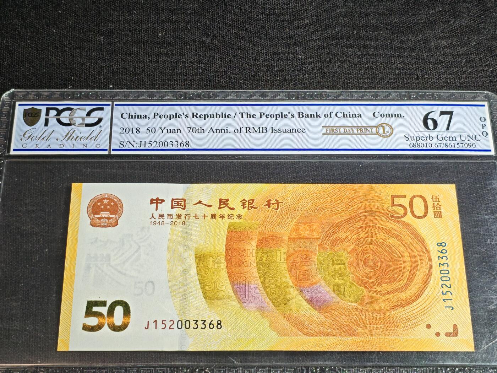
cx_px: 248
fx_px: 1077
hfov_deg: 26.0
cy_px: 186
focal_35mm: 75
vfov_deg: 19.6
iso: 50
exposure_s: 1/284
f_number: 1.5
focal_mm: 4.94
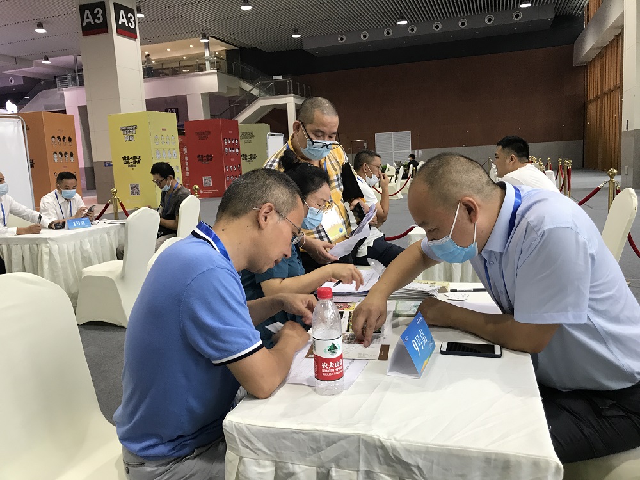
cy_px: 240
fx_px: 518
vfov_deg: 49.7
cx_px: 320
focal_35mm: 28
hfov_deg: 63.4
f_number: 1.8
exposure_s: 1/33
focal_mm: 3.99
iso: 32
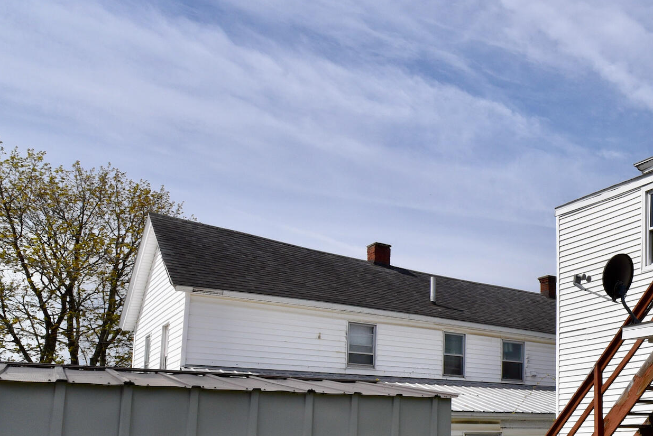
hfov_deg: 40.6
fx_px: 617
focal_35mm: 34
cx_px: 769
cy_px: 383
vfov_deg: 36.8
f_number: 16
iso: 800
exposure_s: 1/1000
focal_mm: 14
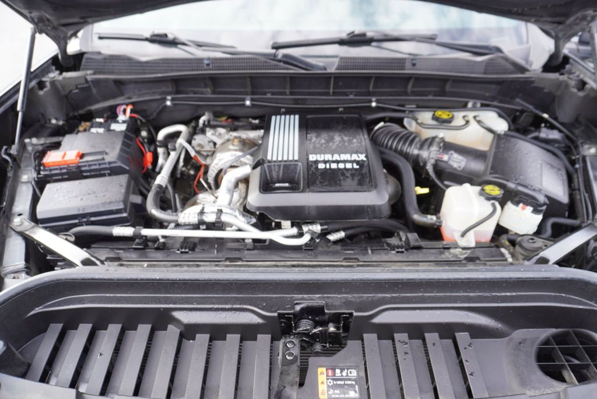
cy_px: 200
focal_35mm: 24
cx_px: 298
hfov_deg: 73.7
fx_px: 398
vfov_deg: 53.2
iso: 100
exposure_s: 1/60
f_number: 4
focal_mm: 16
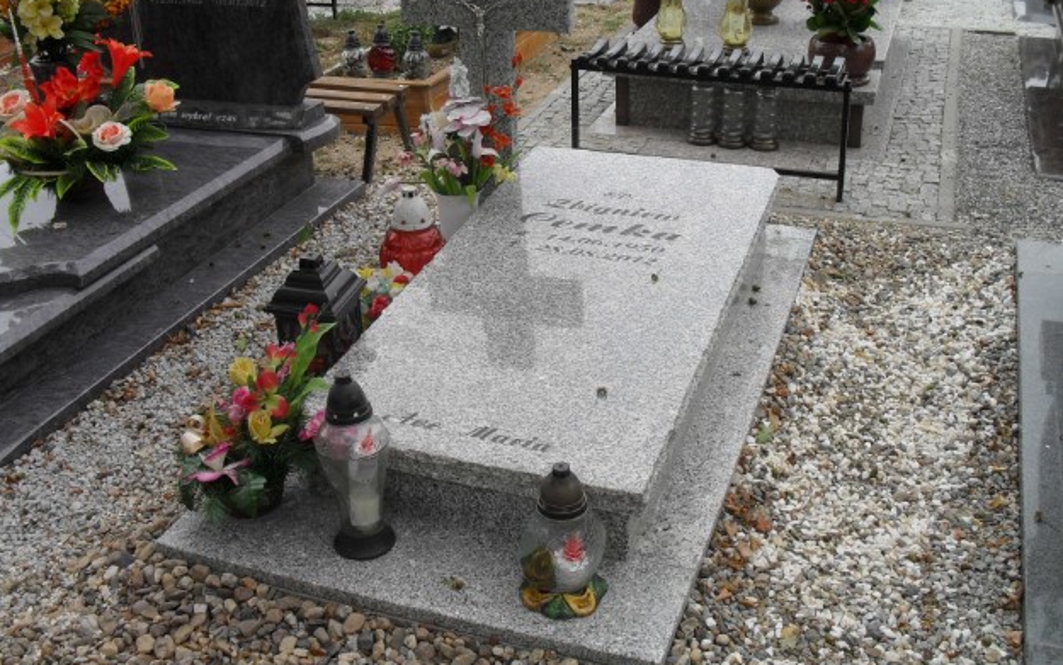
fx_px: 1101
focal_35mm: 38
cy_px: 303
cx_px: 536
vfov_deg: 33.6
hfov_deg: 51.5
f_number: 3.2
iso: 100
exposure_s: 1/500
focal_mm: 6.3
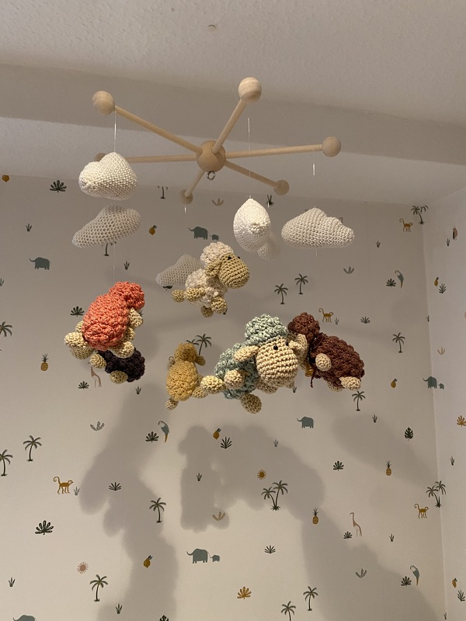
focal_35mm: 26
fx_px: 467
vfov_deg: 67.3
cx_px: 233
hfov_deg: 53.1
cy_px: 310
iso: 125
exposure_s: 1/50
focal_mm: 4.25
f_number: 1.8
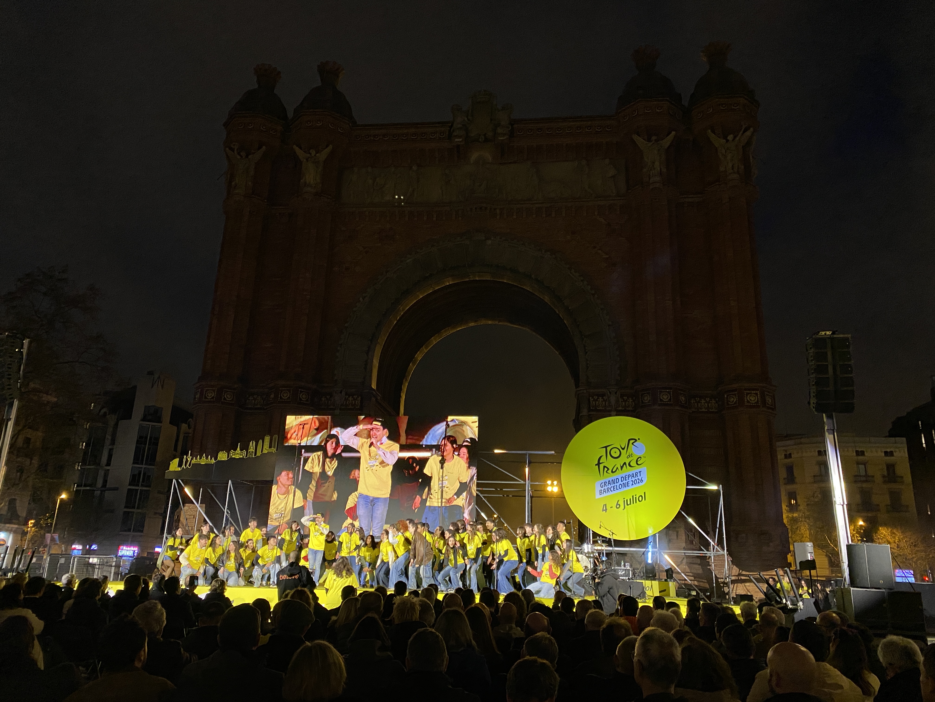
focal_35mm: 26
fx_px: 702
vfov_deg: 53.1
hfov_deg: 67.3
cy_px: 351
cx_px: 468
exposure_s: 1/60
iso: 160
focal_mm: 4.25
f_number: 1.8
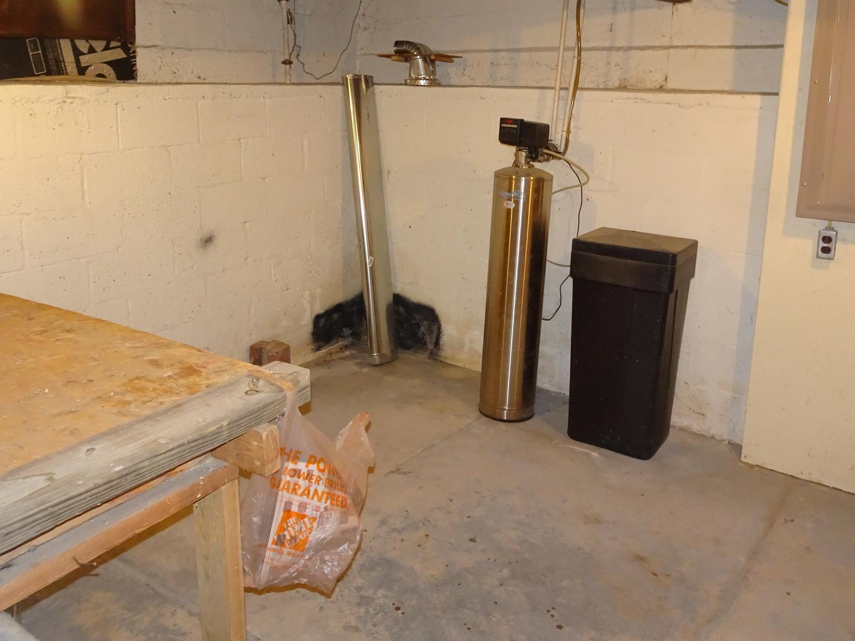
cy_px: 231
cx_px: 417
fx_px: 766
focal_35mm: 31
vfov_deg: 45.0
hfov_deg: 58.4
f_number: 3.5
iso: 500
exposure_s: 1/13
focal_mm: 4.1
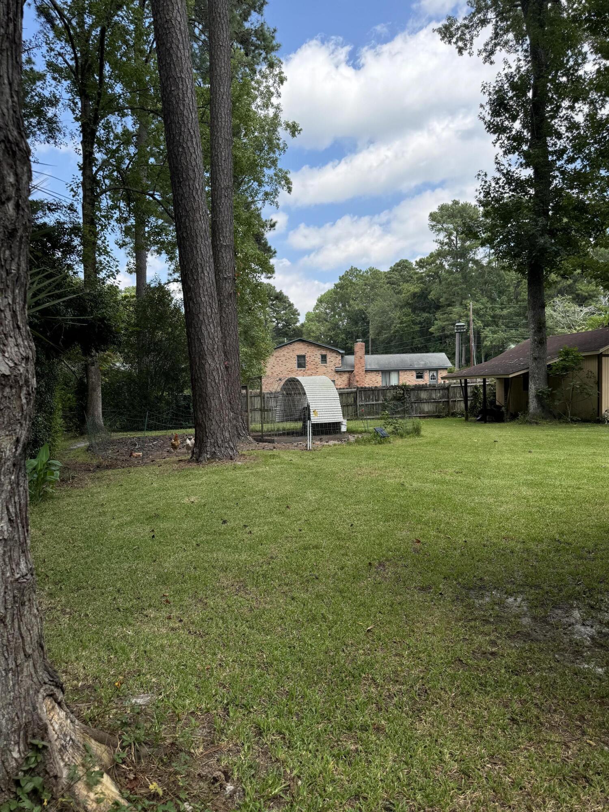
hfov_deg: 56.8
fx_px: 563
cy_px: 406
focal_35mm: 24
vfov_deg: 71.6
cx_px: 304
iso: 80
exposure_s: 1/1311
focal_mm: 6.76
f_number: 1.78
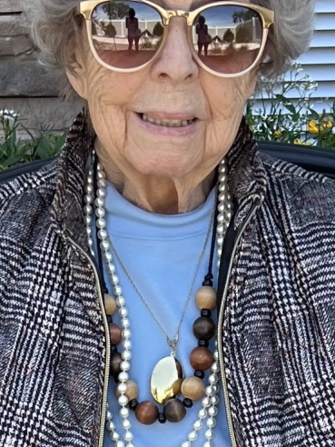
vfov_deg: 48.8
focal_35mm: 37
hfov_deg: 38.6
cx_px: 185
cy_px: 130
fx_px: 477
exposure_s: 1/621
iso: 50
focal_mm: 5.7
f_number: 1.5
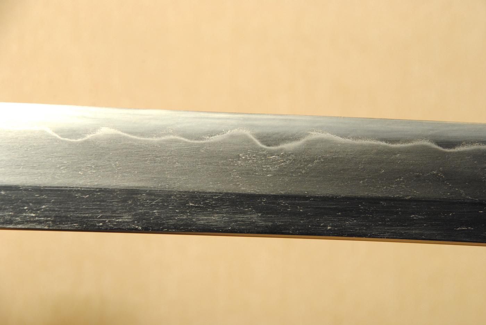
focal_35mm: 202
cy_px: 162
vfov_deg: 6.8
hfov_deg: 10.1
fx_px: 2737
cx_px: 243
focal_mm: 135
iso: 400
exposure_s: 1/2
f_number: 11
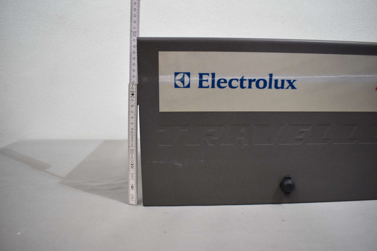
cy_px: 126
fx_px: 283
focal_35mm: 27
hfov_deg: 67.4
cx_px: 188
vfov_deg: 47.9
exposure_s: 1/250
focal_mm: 18
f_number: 3.5
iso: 800
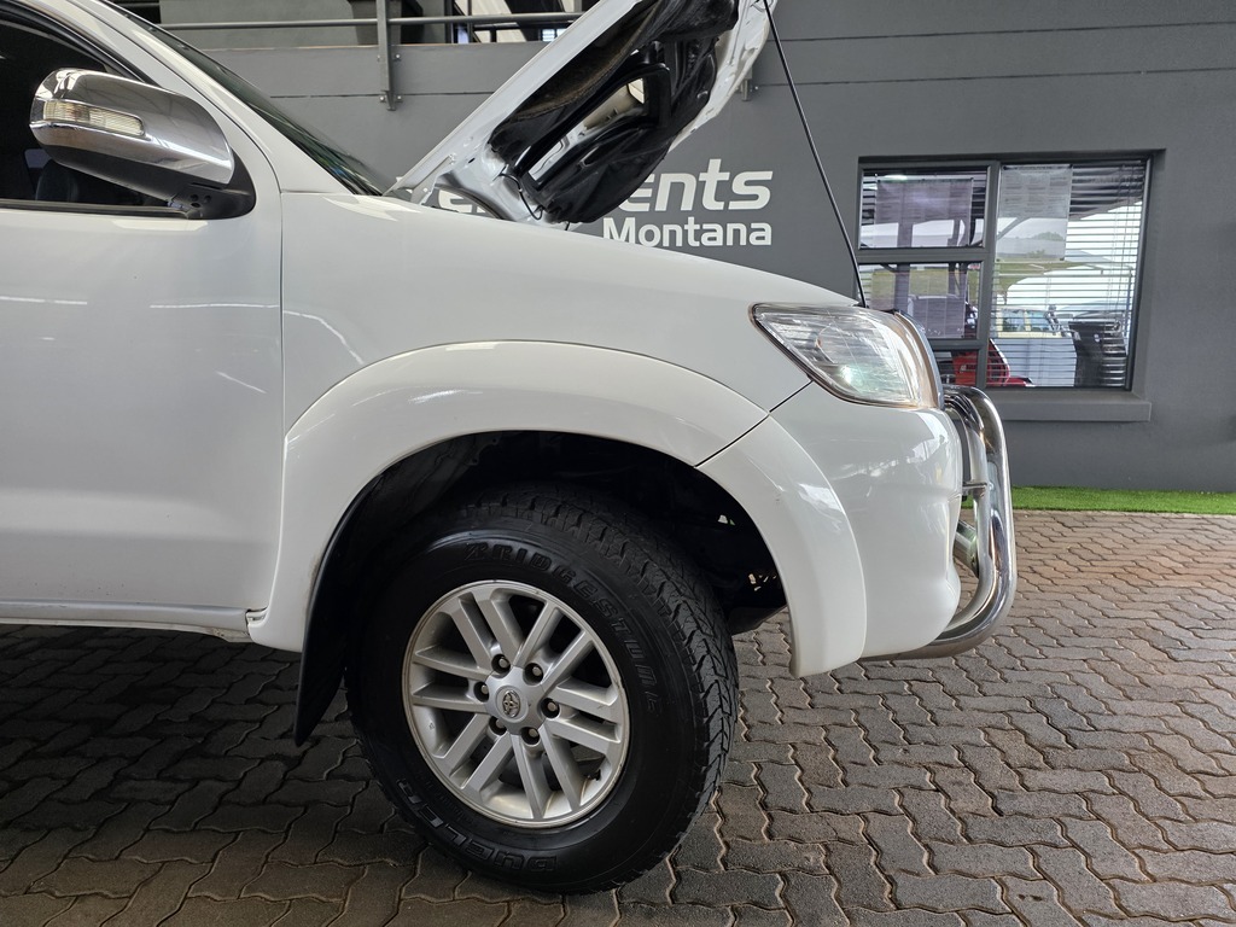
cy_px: 464
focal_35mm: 23
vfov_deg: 58.9
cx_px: 618
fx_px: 821
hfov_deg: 73.9
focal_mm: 6.25
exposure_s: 1/180
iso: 160
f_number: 1.7
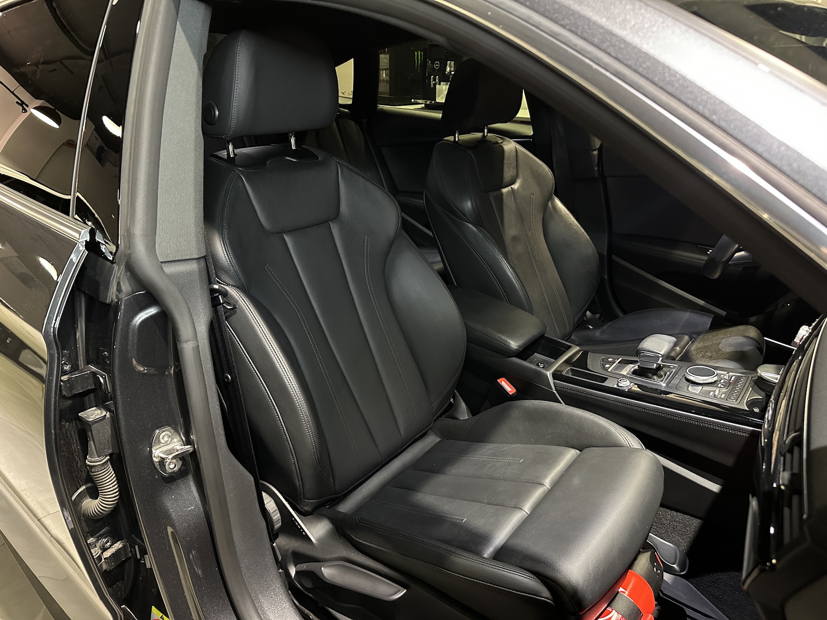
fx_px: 573
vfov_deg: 56.8
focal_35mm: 24
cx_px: 414
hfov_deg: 71.6
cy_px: 310
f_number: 1.78
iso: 1000
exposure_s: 1/32
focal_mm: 6.86
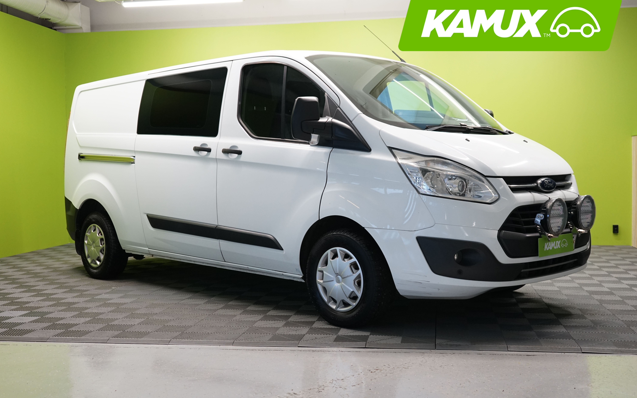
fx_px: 712
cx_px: 318
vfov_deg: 31.2
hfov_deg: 48.2
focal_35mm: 41
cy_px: 189
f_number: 4.5
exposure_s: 1/30
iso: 1250
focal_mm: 40
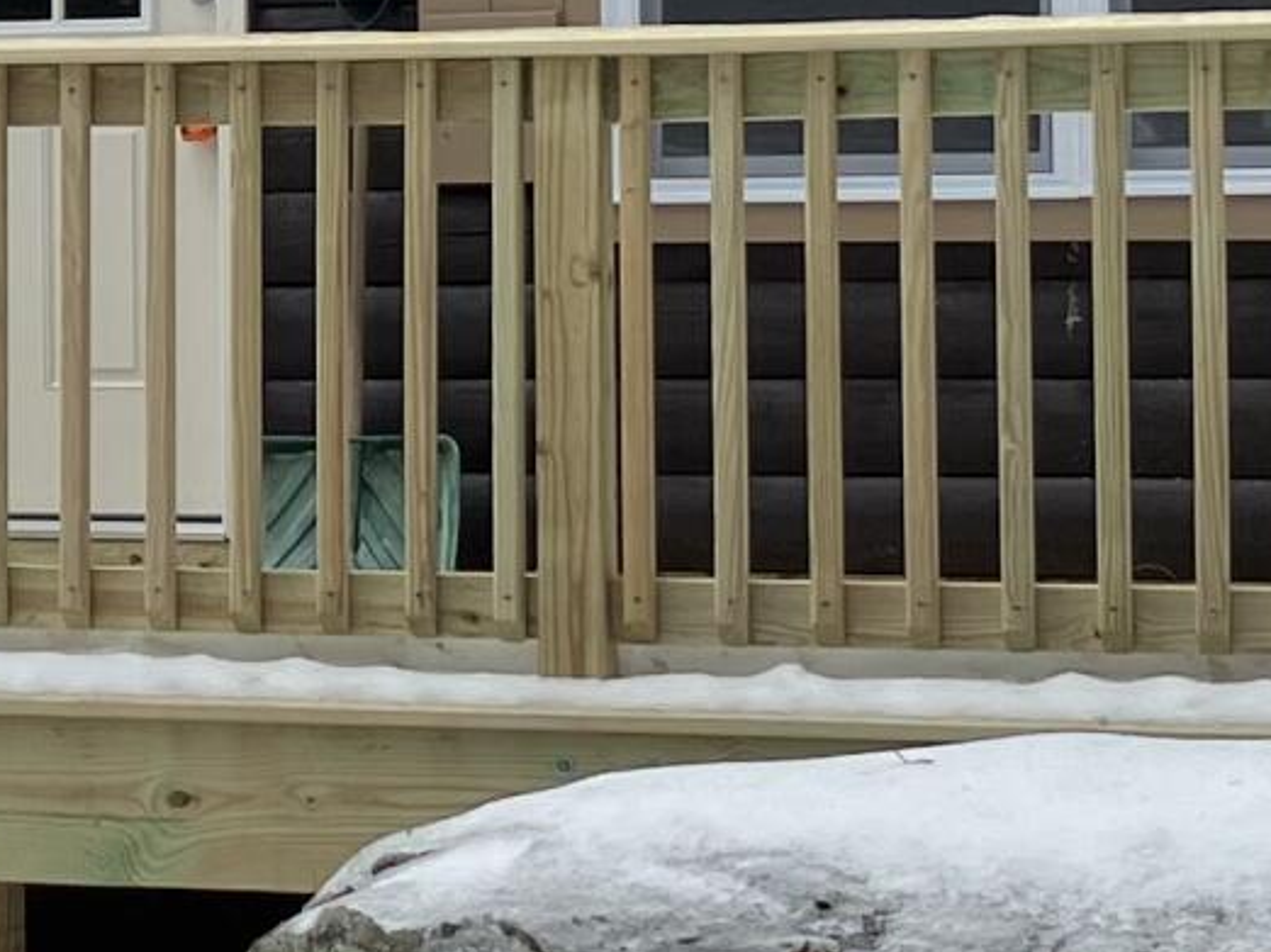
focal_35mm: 161
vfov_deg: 9.2
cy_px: 180
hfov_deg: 12.0
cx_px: -236
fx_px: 5909
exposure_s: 1/347
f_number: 1.8
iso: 32
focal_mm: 3.99
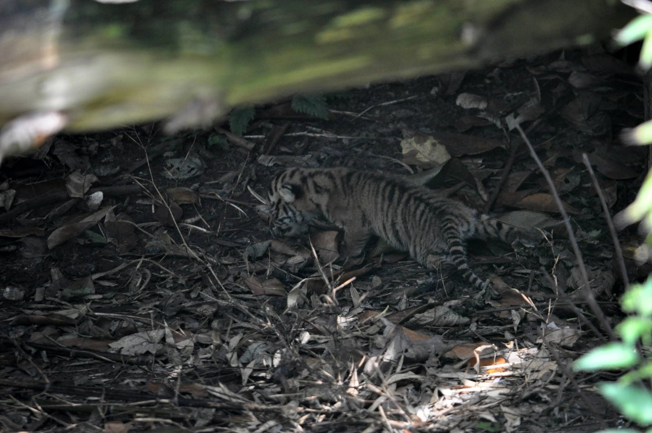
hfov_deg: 4.6
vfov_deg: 3.0
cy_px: 216
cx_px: 326
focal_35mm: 450
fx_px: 8141
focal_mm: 300
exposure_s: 1/125
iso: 1100
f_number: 5.6
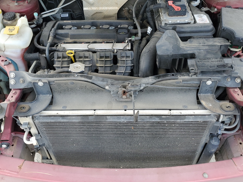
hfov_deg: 55.4
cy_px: 72
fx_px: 232
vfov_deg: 42.7
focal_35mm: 33
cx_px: 122
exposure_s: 1/278
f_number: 1.5
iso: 50
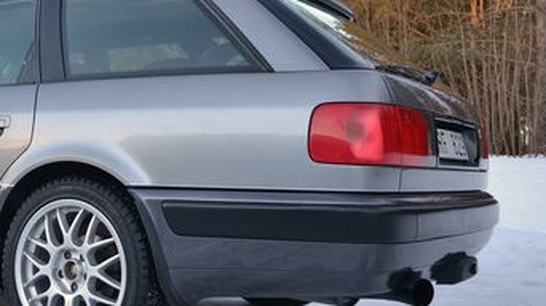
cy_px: 93
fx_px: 767
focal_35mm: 53
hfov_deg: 37.3
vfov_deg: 22.5
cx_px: 85
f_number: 3.5
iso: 100
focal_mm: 18
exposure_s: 1/50
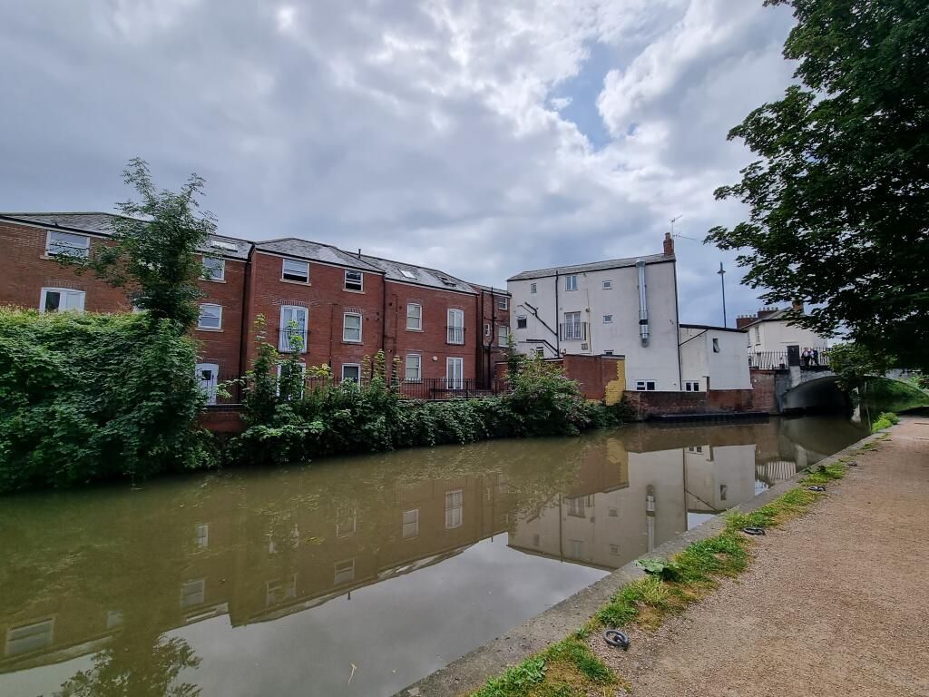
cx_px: 464
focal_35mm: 13
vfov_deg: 89.9
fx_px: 349
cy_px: 348
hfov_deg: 106.2
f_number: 2.2
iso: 50
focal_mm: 2.2
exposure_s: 1/2288
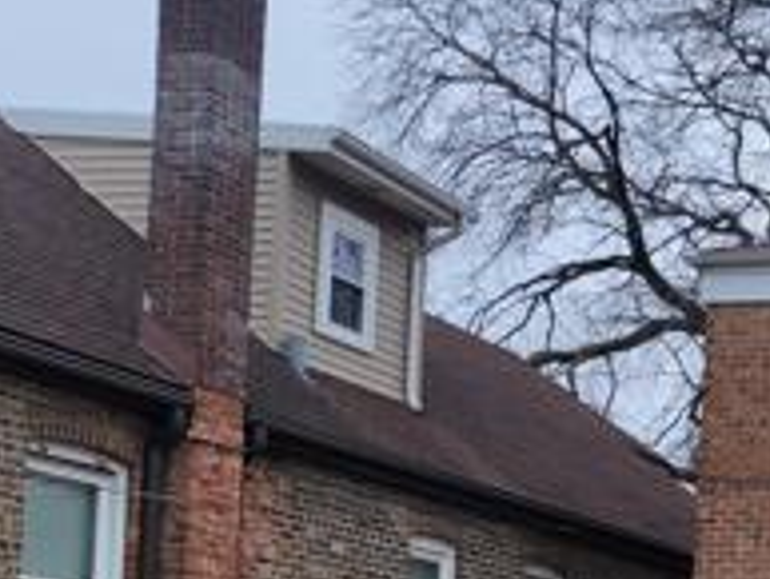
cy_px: 667
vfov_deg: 16.6
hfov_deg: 20.9
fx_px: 1914
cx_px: 973
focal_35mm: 86
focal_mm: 5.4
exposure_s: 1/519
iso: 40
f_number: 1.8
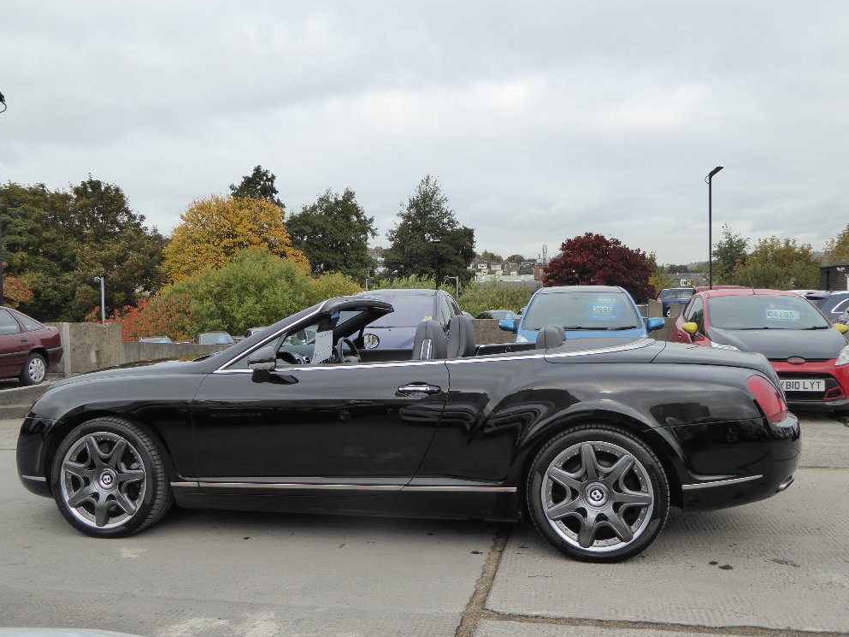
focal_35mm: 33
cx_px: 425
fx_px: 809
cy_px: 317
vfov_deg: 43.0
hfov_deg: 55.3
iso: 200
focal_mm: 5.4
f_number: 3.5
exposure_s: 1/400
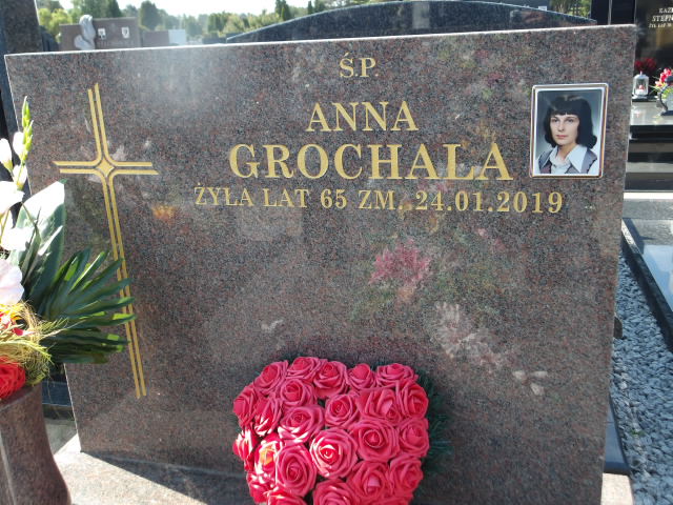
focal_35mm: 34
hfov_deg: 54.0
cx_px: 336
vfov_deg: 41.8
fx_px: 661
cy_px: 252
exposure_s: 1/247
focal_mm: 6.1
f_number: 3.3
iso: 100
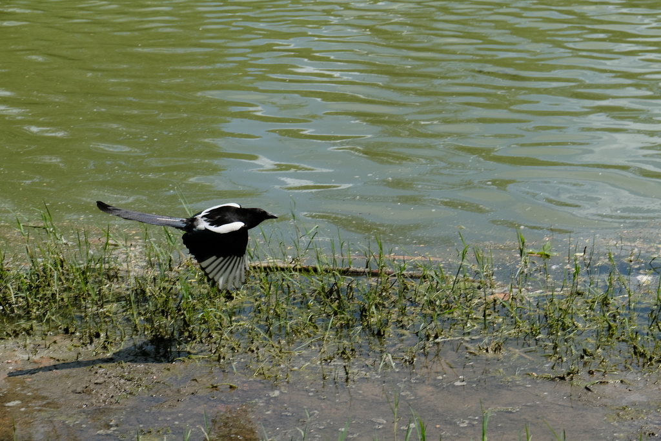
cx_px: 330
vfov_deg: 13.0
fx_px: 1928
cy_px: 220
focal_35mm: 105
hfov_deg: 19.5
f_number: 8
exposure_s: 1/1100
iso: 640
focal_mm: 70
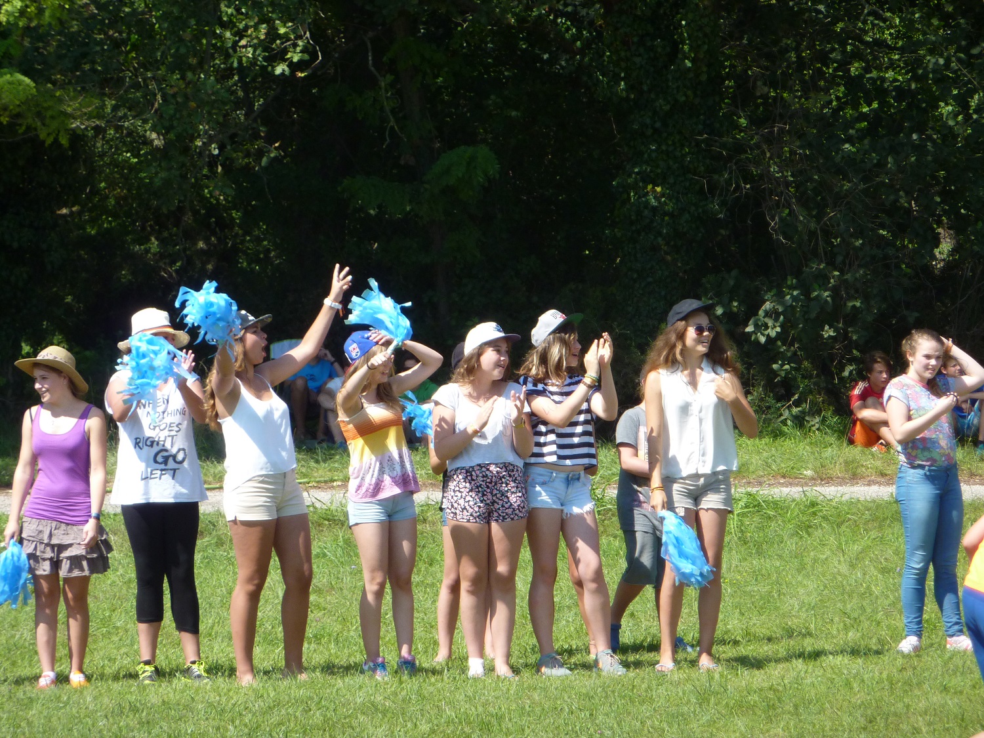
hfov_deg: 10.9
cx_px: 492
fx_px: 5174
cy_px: 369
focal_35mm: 182
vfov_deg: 8.2
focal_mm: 29.9
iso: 160
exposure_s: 1/500
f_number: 4.5
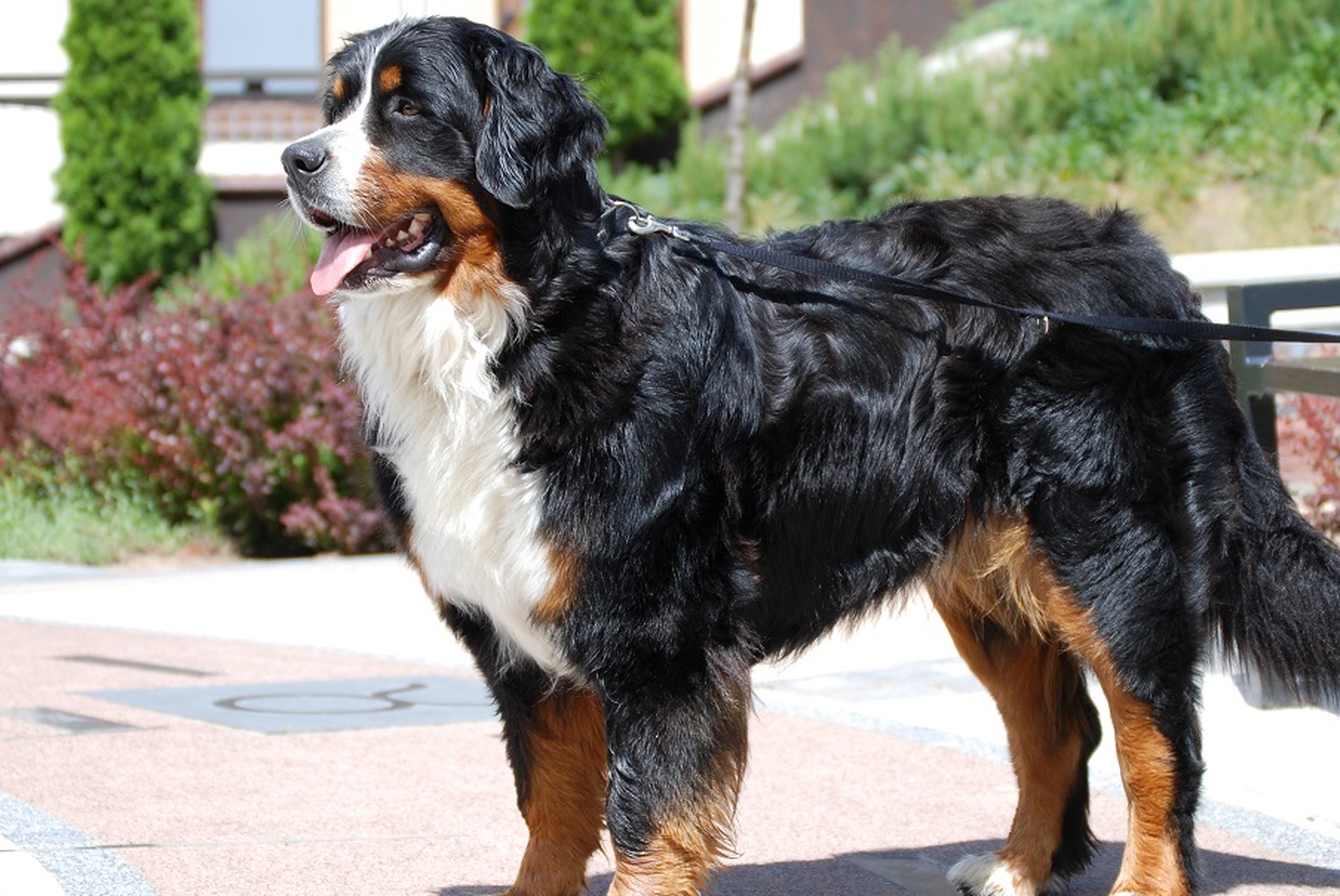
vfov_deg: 12.5
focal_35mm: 110
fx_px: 4086
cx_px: 697
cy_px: 524
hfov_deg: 18.6
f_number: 4
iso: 200
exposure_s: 1/640
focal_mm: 55
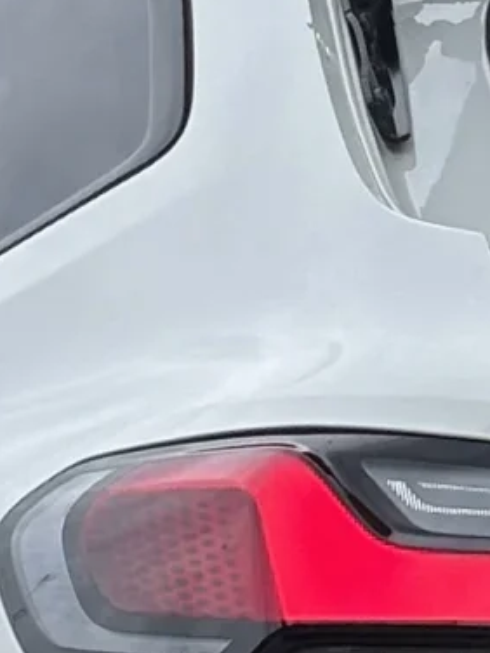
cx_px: 130
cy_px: 394
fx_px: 6681
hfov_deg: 4.2
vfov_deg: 5.6
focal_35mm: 354
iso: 32
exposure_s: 1/1592
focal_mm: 5.96
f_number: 1.6
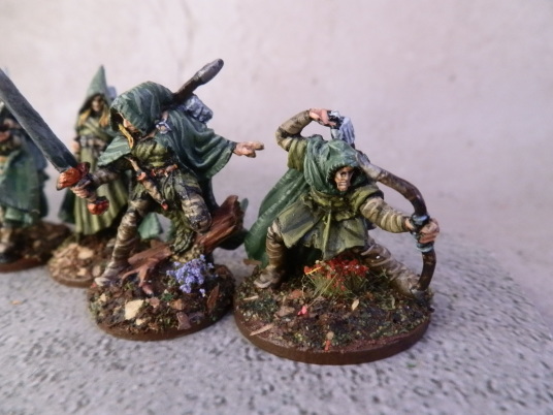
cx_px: 276
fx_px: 447
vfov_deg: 49.7
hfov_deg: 63.4
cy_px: 208
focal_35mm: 28
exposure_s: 1/100
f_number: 3.1
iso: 400
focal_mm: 5
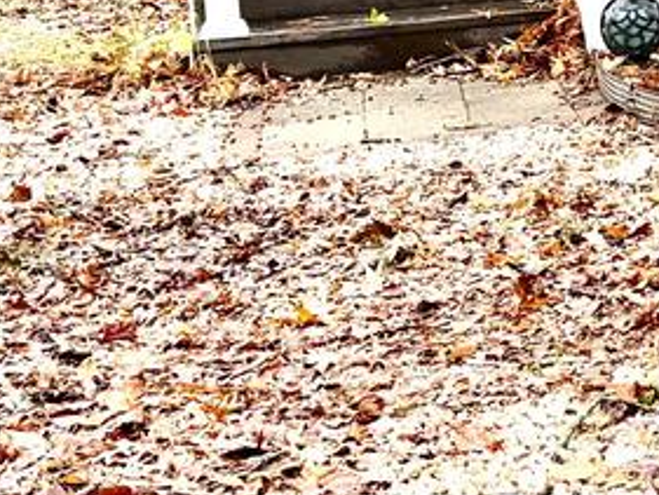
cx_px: 1388
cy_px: -151
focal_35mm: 123
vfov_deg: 11.7
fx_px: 2343
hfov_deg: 13.4
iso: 80
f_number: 1.78
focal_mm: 6.76
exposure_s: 1/547
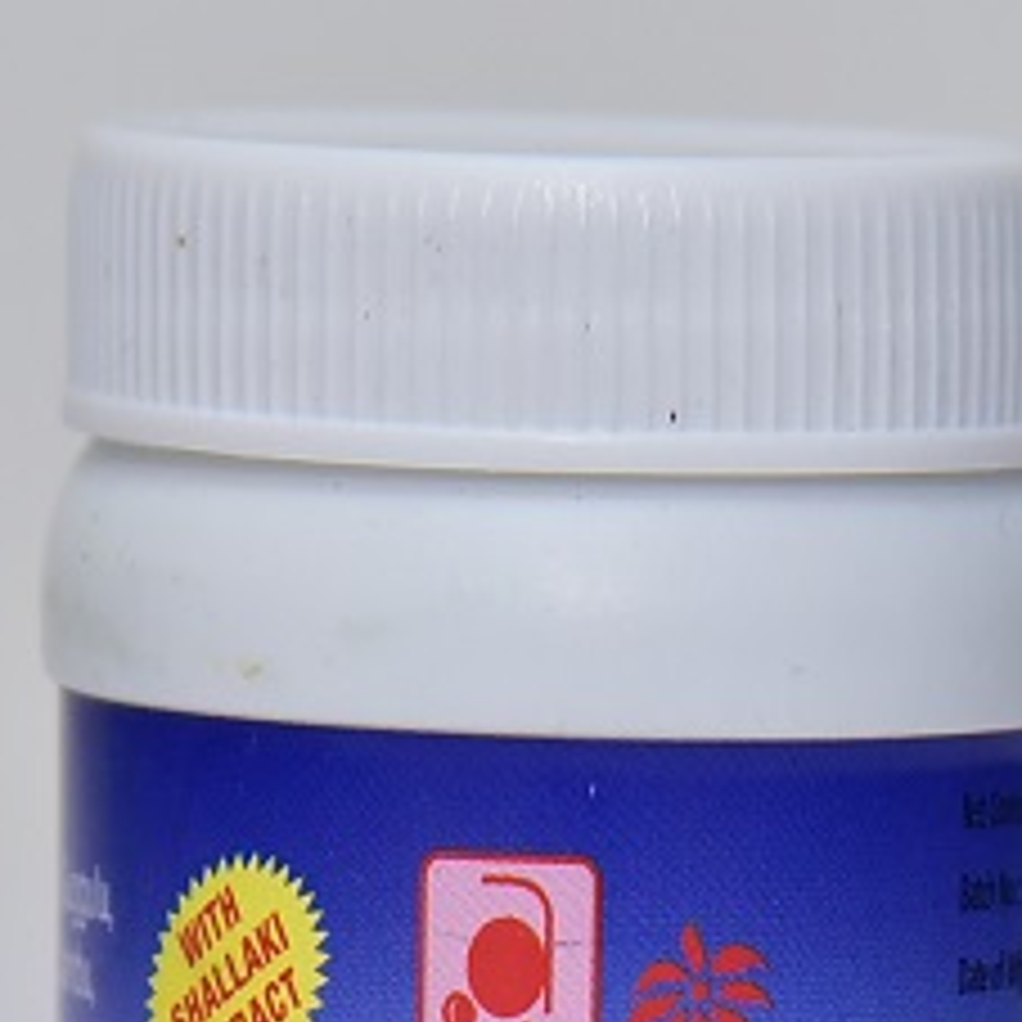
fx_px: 7883
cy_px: 1076
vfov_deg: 7.4
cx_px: 563
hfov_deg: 7.4
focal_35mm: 236
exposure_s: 1/160
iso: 1600
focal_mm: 120
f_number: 5
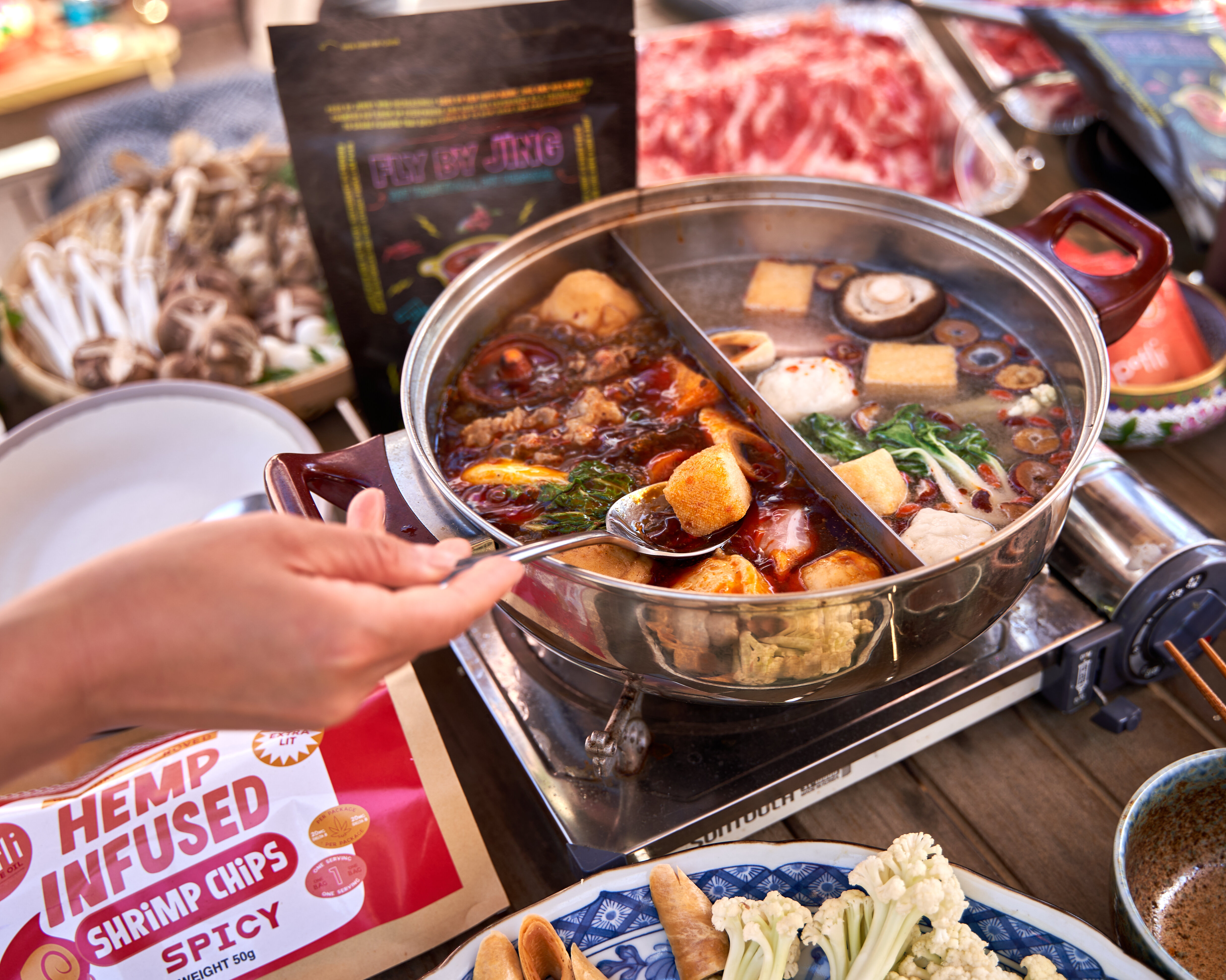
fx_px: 1488
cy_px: 490
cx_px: 682
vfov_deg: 36.5
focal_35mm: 41
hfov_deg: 44.7
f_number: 2.8
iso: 100
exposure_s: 1/250
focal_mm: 36
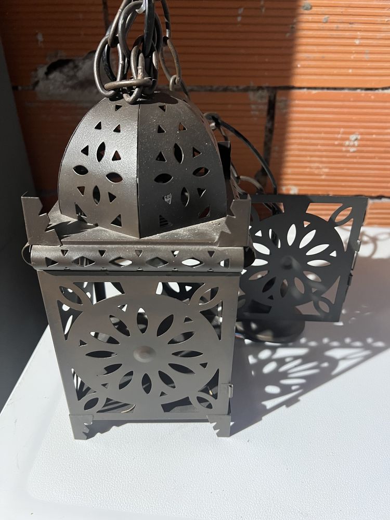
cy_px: 260
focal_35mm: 26
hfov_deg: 53.1
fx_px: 391
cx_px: 195
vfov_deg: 67.3
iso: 400
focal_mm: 5.7
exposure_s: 1/33
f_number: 1.5
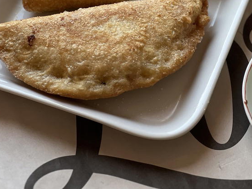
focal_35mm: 142
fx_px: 1034
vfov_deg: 10.4
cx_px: 197
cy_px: 20
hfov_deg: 13.8
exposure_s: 1/121
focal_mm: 9
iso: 80
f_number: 2.8
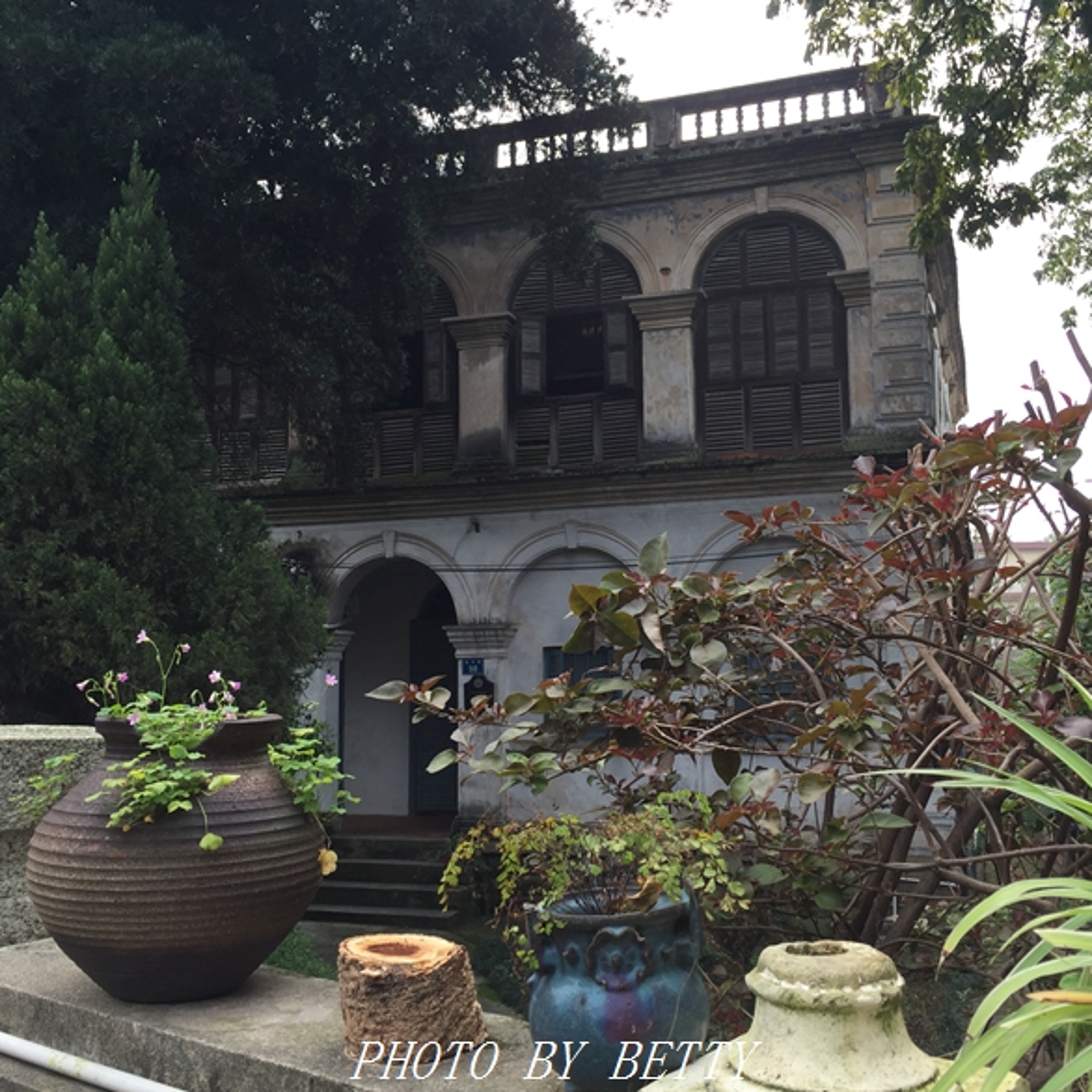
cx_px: 552
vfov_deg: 47.2
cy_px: 535
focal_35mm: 35
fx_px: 1249
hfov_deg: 47.2
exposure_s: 1/494
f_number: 2.2
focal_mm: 4.15
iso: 32
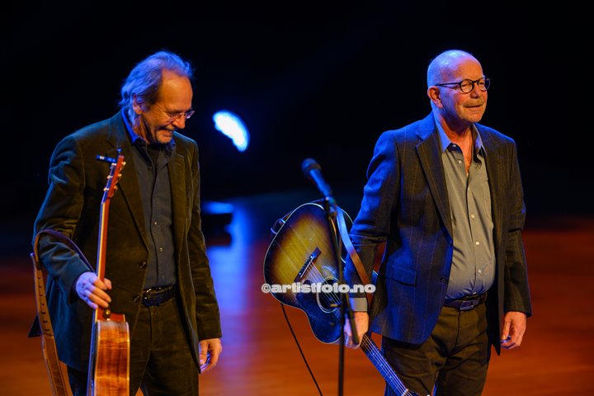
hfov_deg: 6.9
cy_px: 198
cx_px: 297
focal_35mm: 300
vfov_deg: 4.6
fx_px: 4950
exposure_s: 1/320
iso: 400
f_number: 2.8
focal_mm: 300
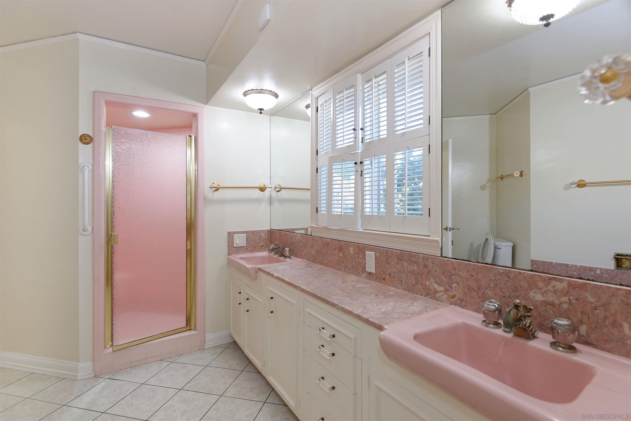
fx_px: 298
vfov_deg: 70.5
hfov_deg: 93.3
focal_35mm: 17
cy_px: 210
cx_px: 316
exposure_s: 1/15
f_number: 5.6
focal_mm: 17
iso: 200
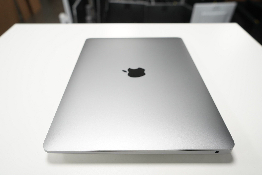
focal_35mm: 28
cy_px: 88
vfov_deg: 46.4
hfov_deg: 65.5
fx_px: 204
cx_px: 131
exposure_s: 1/60
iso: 1250
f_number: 5.6
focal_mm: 28
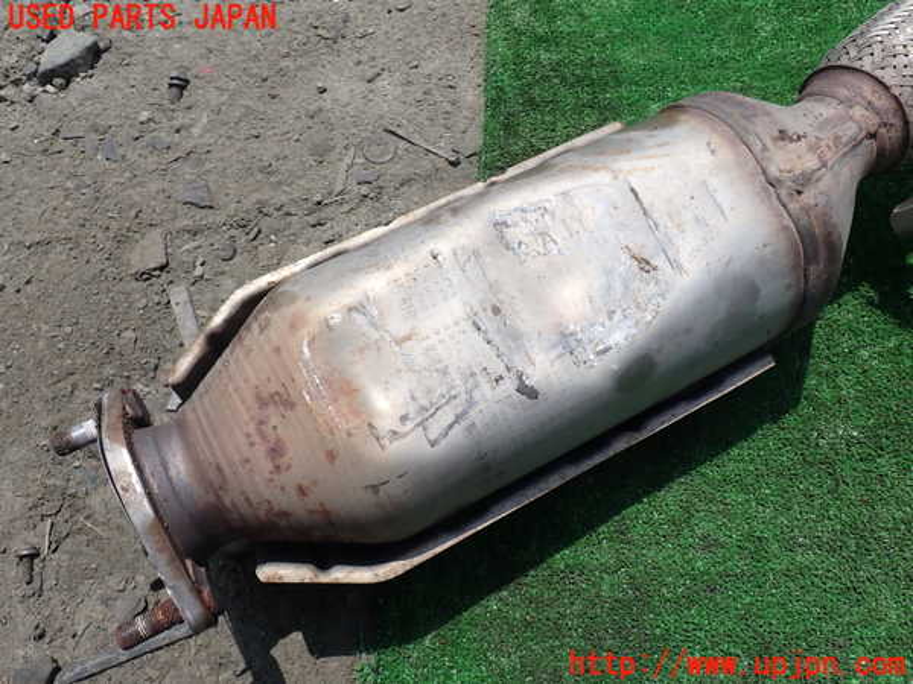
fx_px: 791
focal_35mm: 30
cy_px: 342
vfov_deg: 46.8
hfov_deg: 60.0
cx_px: 456
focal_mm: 5.4
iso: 100
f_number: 9
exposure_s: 1/200
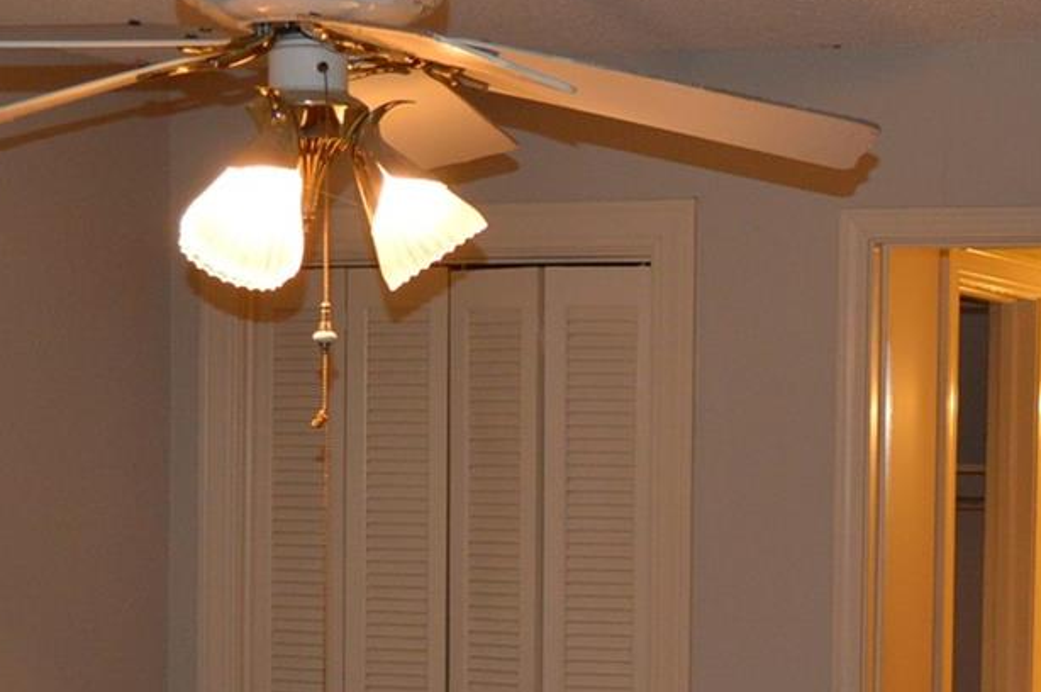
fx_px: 2600
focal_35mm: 90
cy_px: 627
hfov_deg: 22.5
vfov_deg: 15.0
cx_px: 732
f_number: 3.5
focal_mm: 18
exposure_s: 1/60
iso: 560
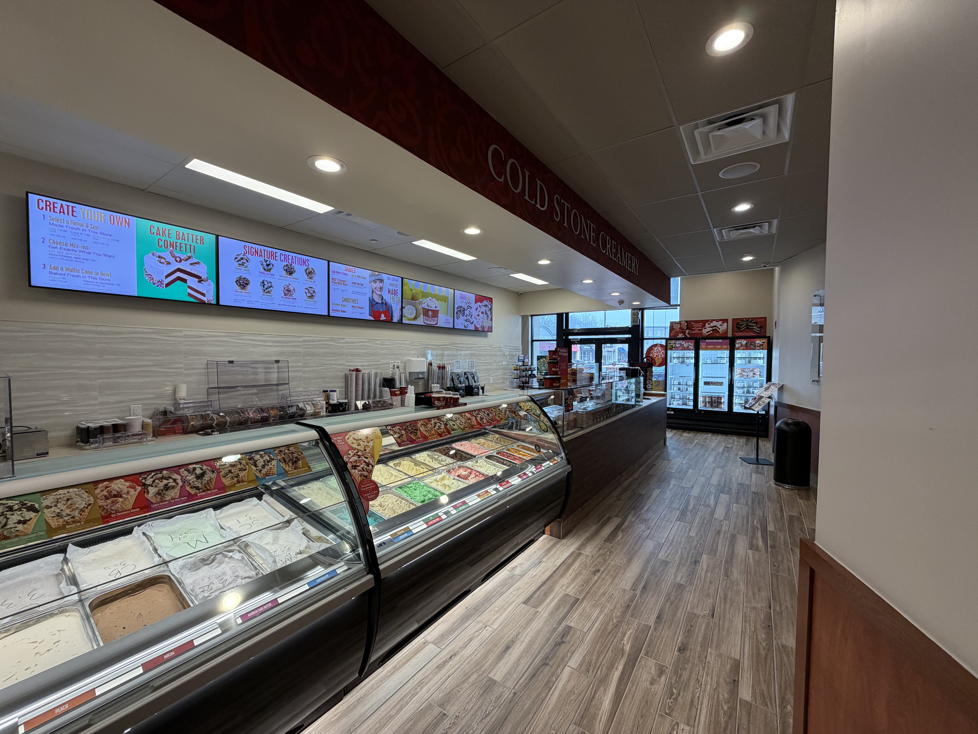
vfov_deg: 85.7
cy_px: 367
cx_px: 489
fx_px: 396
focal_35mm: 14
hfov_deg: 102.1
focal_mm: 2.22
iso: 125
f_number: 2.2
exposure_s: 1/120
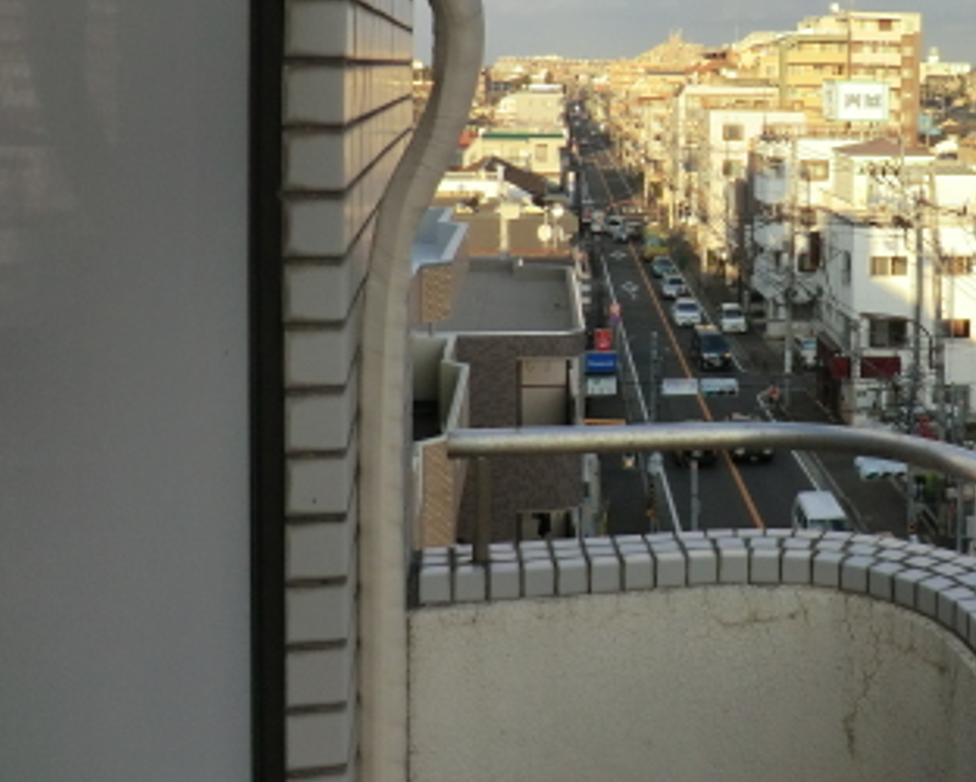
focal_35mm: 48
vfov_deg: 31.0
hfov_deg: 36.1
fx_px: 1387
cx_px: 898
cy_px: 210
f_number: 3.2
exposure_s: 1/400
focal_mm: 4.3
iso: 80
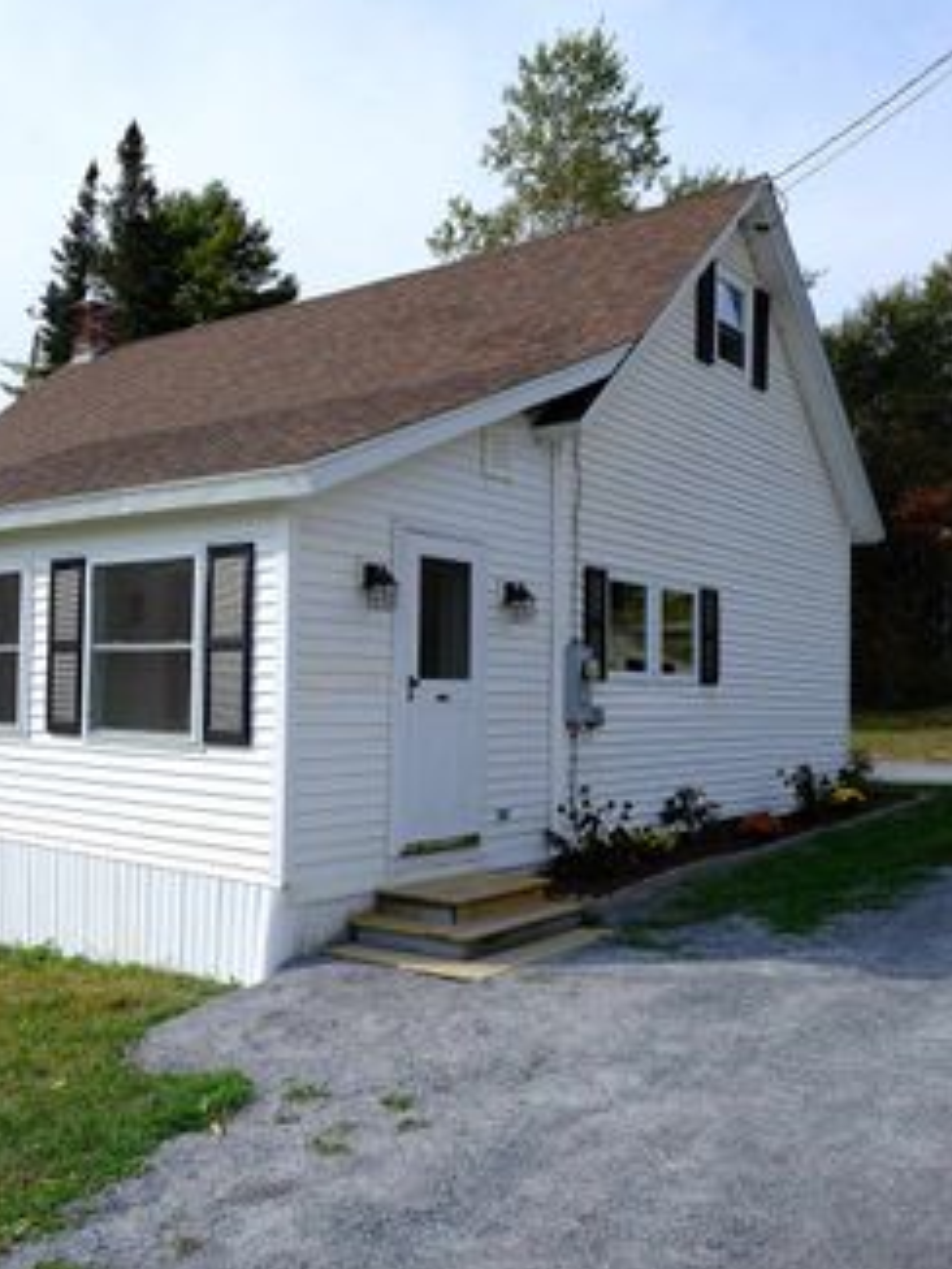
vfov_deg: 53.9
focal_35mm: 34
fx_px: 1246
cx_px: 246
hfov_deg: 40.7
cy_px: 638
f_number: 5.6
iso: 160
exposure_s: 1/550
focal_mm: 15
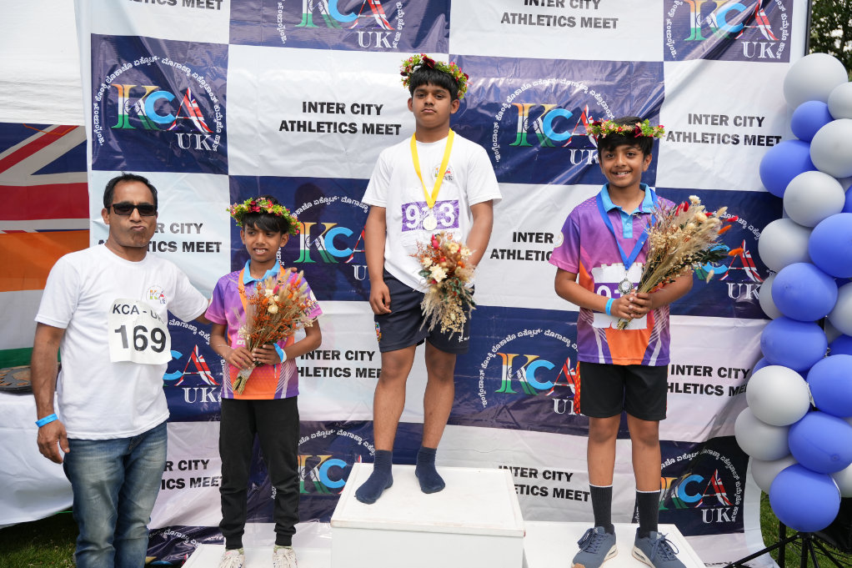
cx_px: 426
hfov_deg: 57.2
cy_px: 284
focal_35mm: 33
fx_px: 781
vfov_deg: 40.0
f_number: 2.8
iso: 250
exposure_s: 1/2500
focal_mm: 33
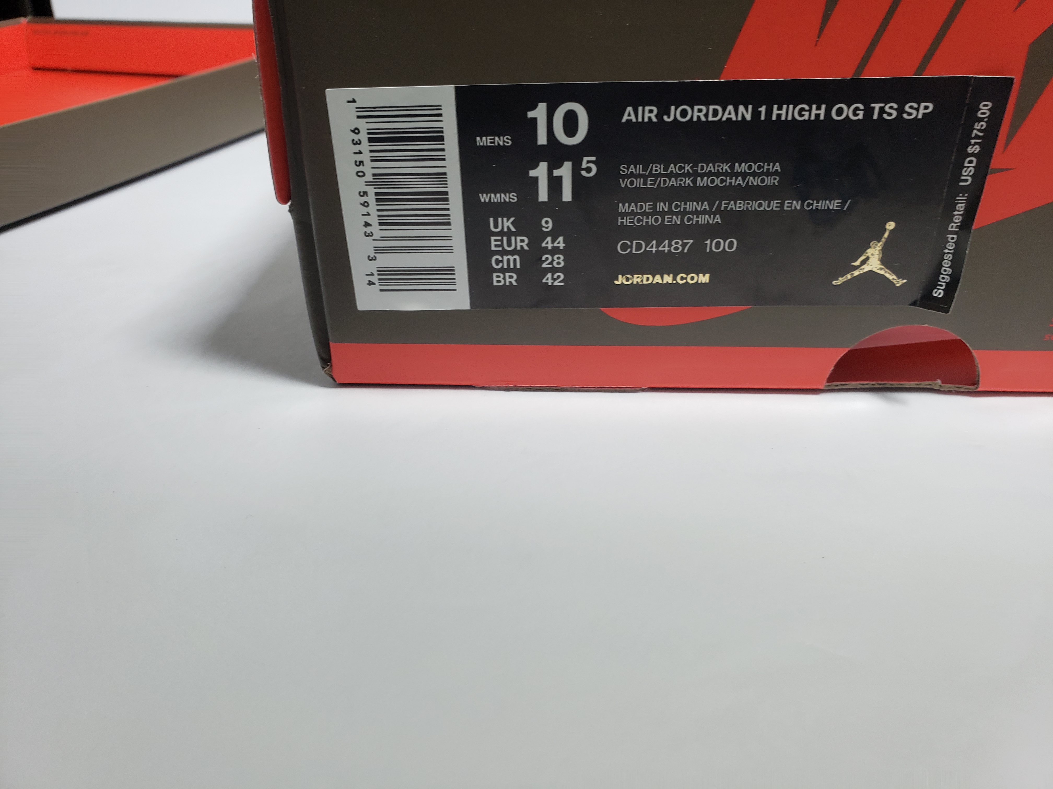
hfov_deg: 67.3
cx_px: 526
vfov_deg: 53.1
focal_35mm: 26
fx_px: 791
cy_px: 394
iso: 50
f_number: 2.4
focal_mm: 4.3
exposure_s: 1/100
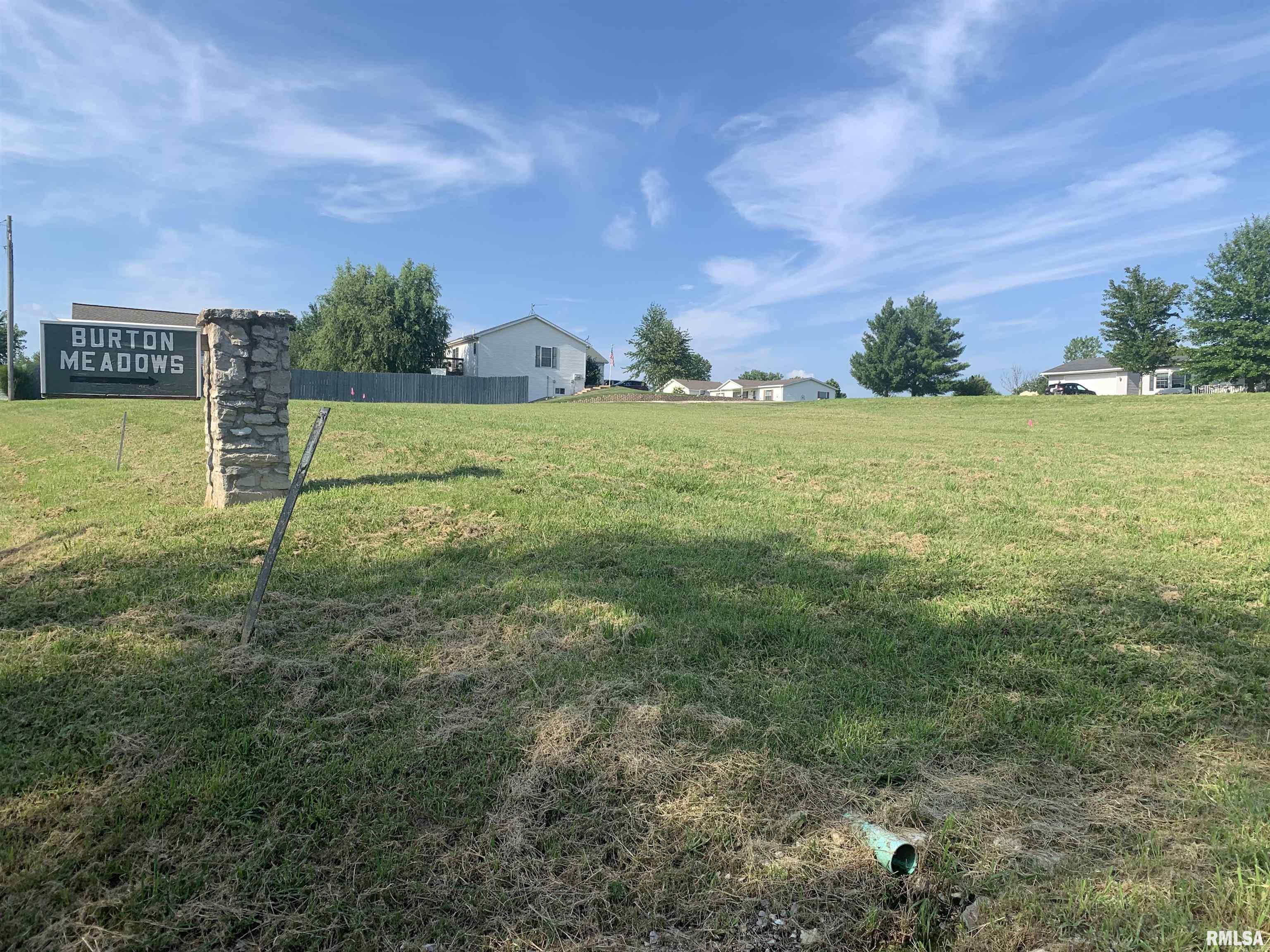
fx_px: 954
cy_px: 476
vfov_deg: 53.1
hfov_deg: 67.3
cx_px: 635
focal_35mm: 26
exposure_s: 1/1845
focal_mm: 4.25
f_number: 1.8
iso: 25
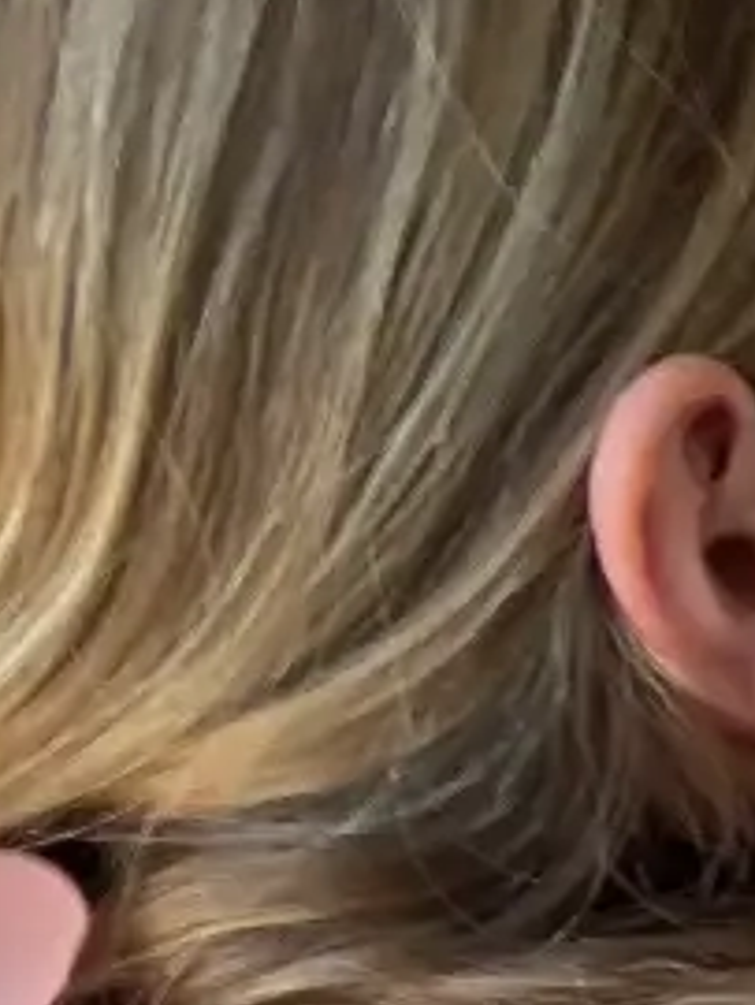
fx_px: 5633
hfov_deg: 6.8
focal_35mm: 194
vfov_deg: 9.9
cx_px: 2417
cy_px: 1481
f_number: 1.5
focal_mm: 5.7
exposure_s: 1/365
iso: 50
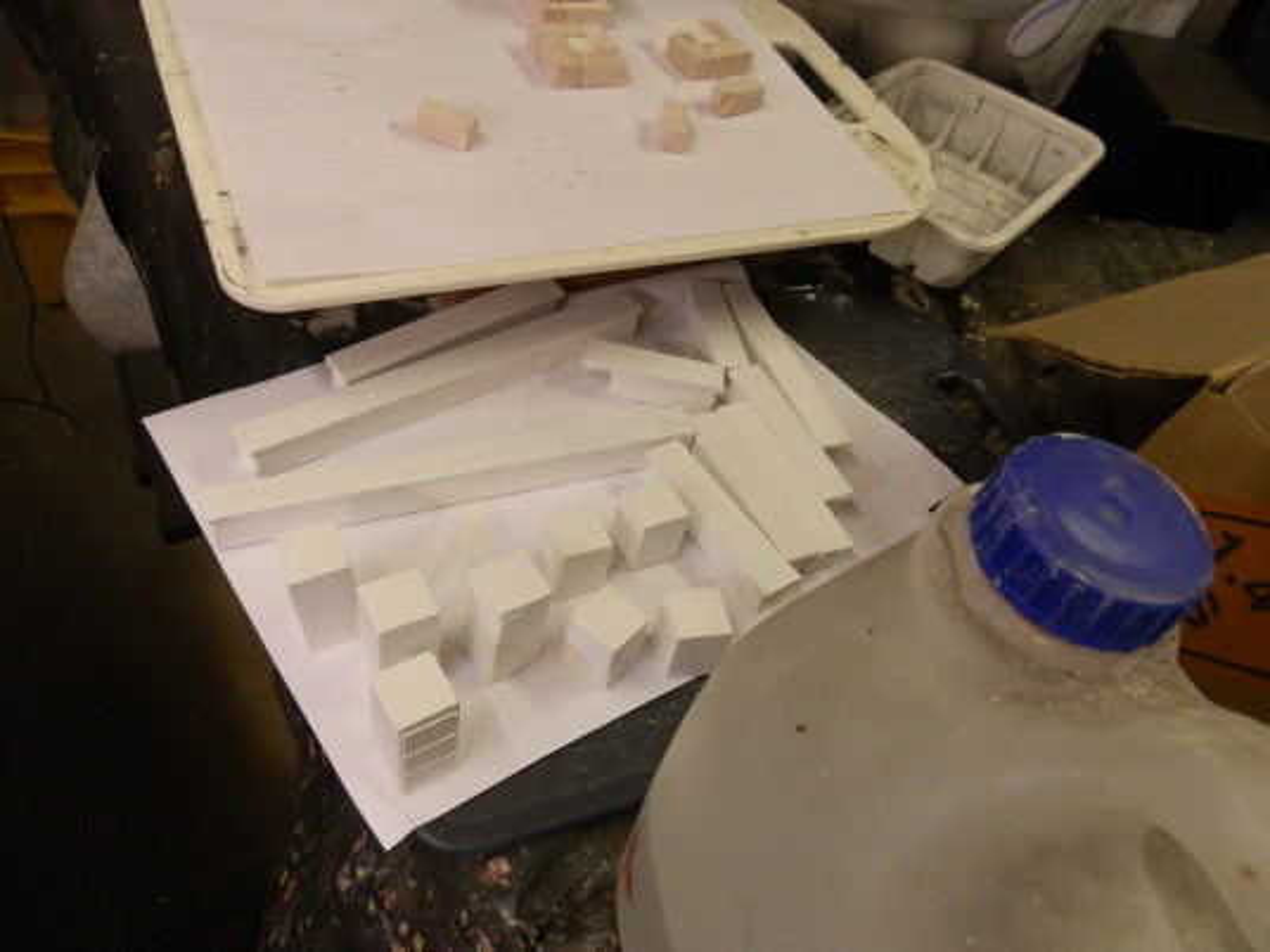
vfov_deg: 49.7
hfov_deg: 63.4
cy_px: 476
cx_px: 635
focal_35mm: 28
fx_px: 1027
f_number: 3.1
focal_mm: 5
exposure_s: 1/30
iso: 160
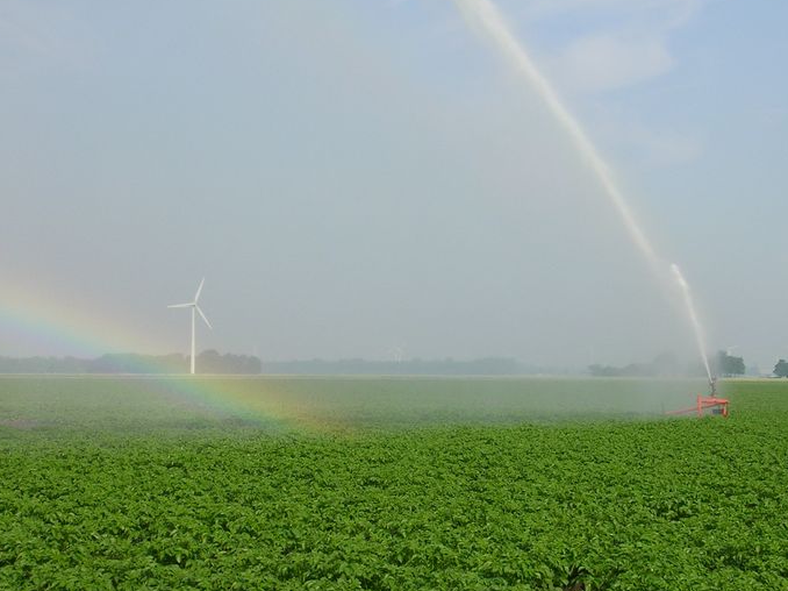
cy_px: 313
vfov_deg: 17.4
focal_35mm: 85
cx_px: 446
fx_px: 1934
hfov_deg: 23.0
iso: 50
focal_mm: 10.9
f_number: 3.7
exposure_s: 1/688
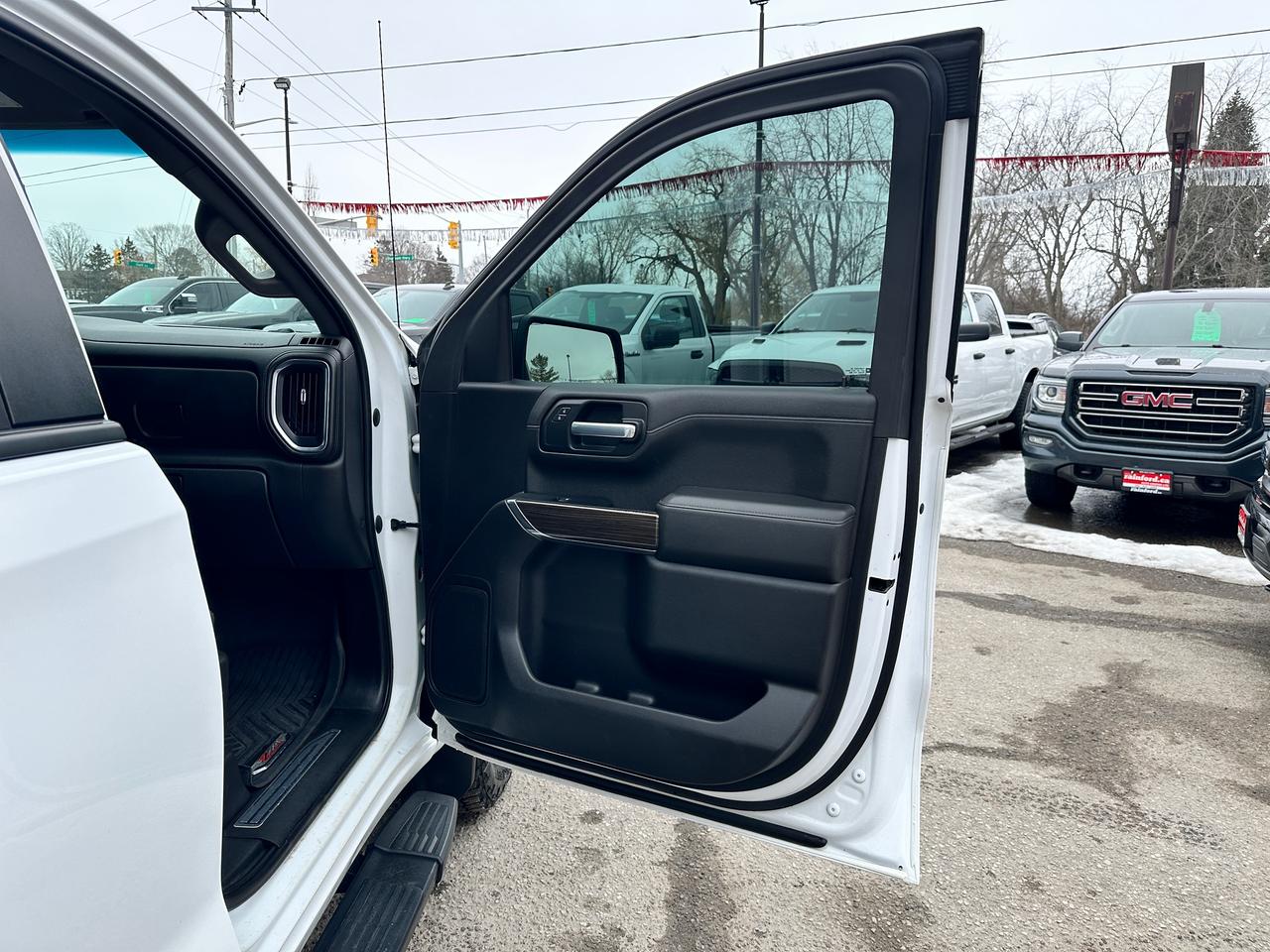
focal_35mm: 24
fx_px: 881
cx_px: 635
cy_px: 476
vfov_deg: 56.8
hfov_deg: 71.6
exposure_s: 1/1157
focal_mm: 6.86
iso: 80
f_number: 1.78
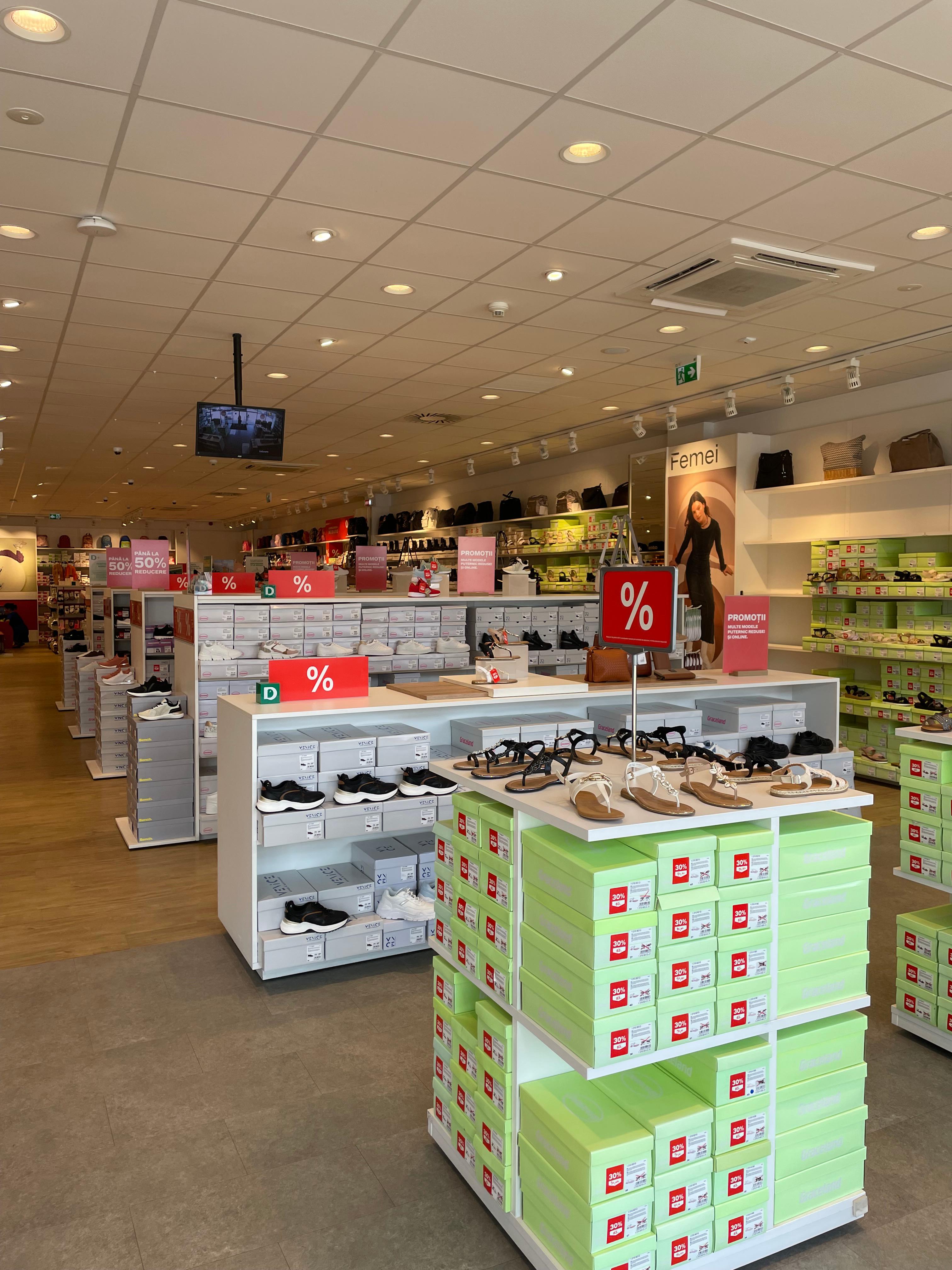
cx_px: 476
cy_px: 635
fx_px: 953
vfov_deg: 67.3
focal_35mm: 26
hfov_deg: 53.1
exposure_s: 1/190
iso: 32
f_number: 1.6
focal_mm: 4.2
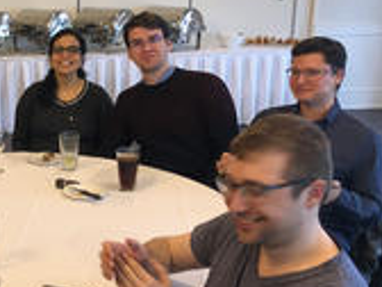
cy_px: 132
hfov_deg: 30.0
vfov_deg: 24.4
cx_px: 0
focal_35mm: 60
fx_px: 662
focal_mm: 3.99
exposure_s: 1/40
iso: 320
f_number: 1.8
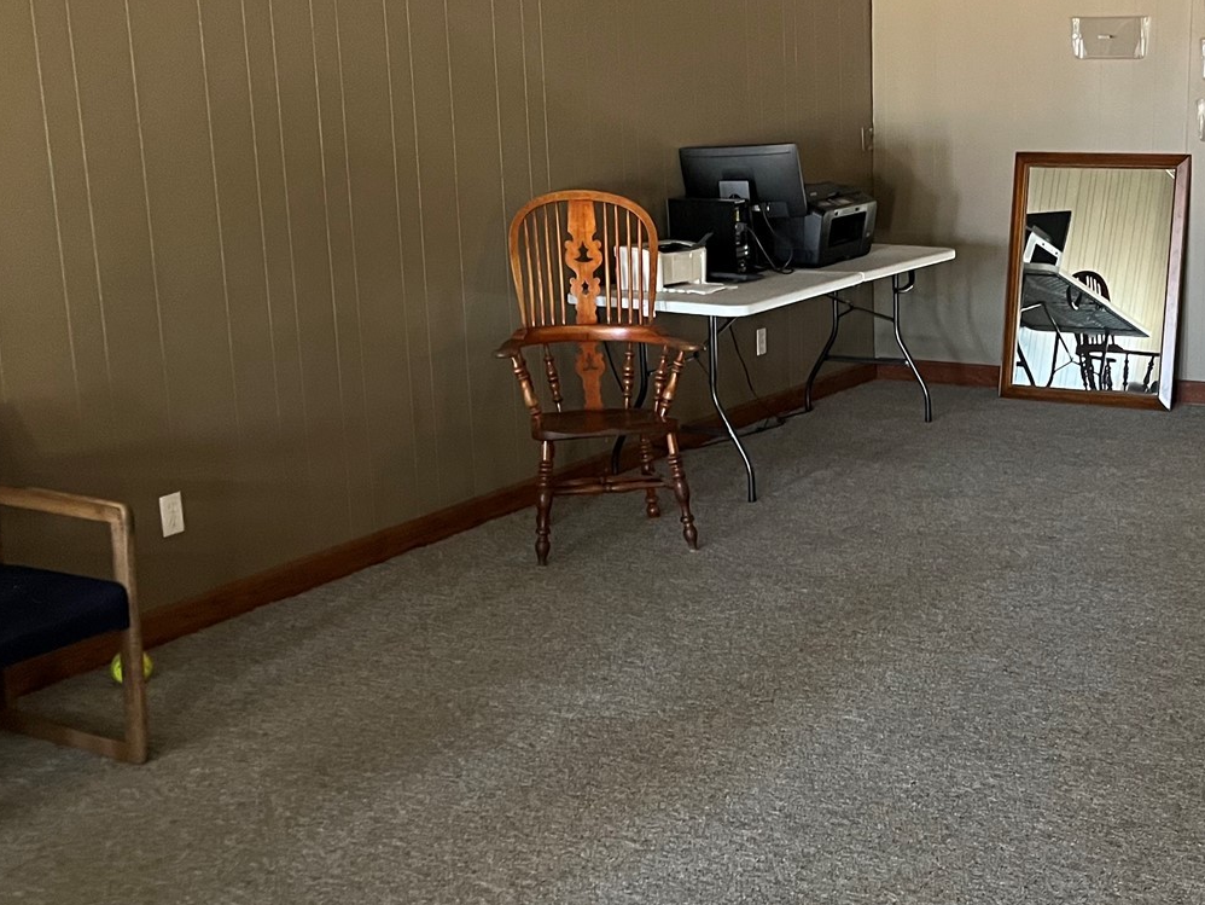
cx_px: 912
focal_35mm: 50
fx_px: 1741
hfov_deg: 37.2
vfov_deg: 29.1
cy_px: 439
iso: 500
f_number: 1.6
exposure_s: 1/30
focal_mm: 5.1
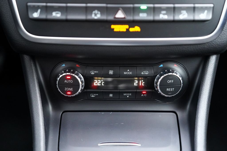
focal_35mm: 50
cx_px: 114
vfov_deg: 27.0
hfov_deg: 39.6
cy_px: 76
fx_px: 315
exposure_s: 1/160
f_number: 2.8
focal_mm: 50
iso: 8000
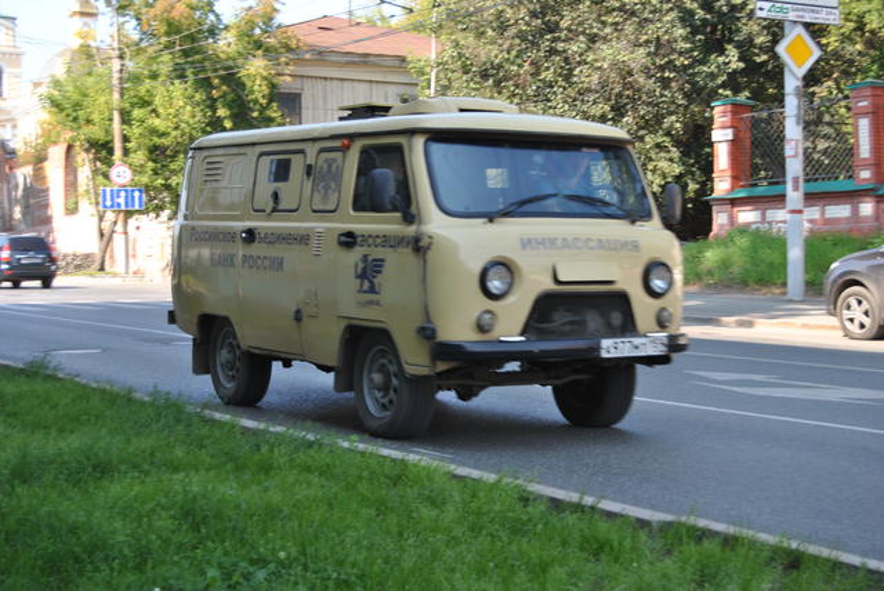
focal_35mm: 68
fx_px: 1659
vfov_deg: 20.2
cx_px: 442
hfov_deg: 29.8
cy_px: 296
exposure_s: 1/125
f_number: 5.6
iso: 110
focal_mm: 45
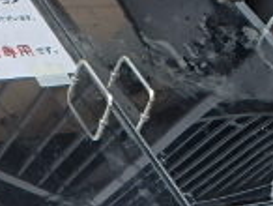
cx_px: 4
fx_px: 727
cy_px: 298
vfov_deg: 15.1
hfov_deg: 20.6
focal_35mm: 92
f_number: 3.5
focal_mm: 3.7
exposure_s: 1/800
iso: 125
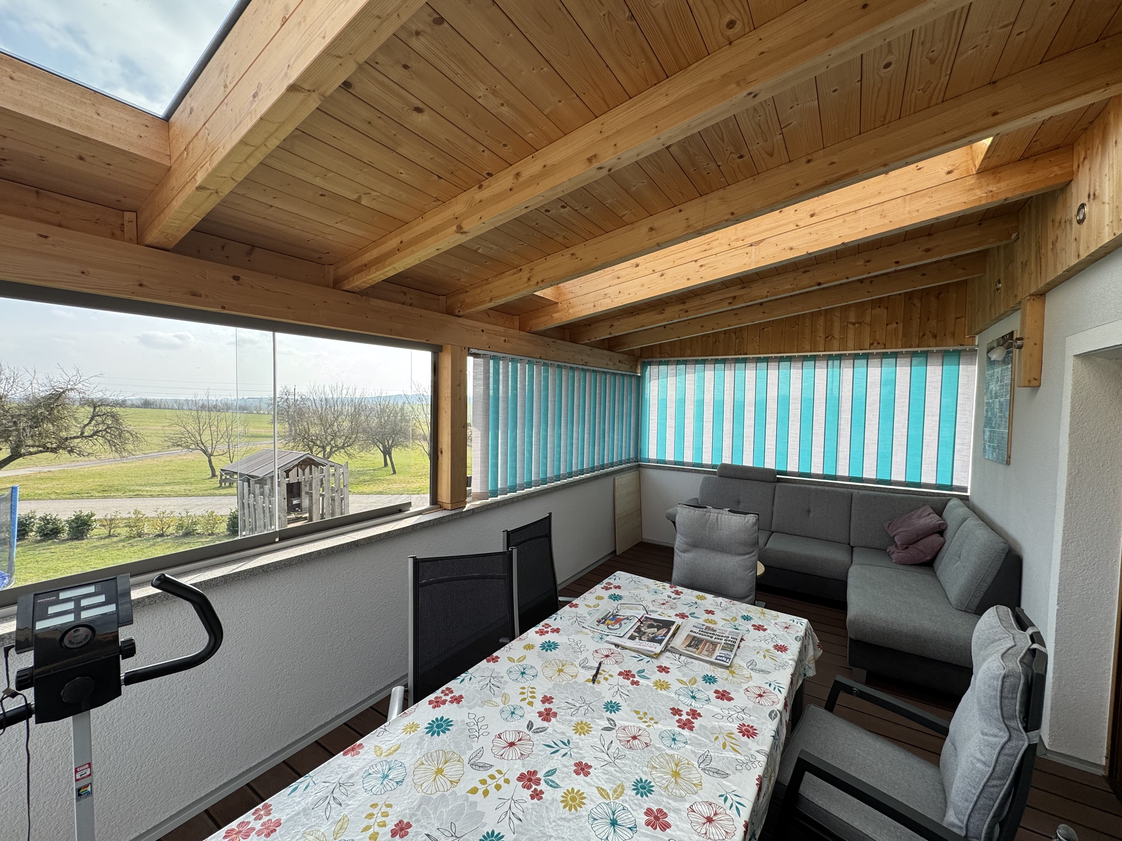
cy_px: 420
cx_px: 561
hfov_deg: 102.1
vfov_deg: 85.7
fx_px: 454
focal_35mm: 14
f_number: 2.2
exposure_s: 1/347
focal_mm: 2.22
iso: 40
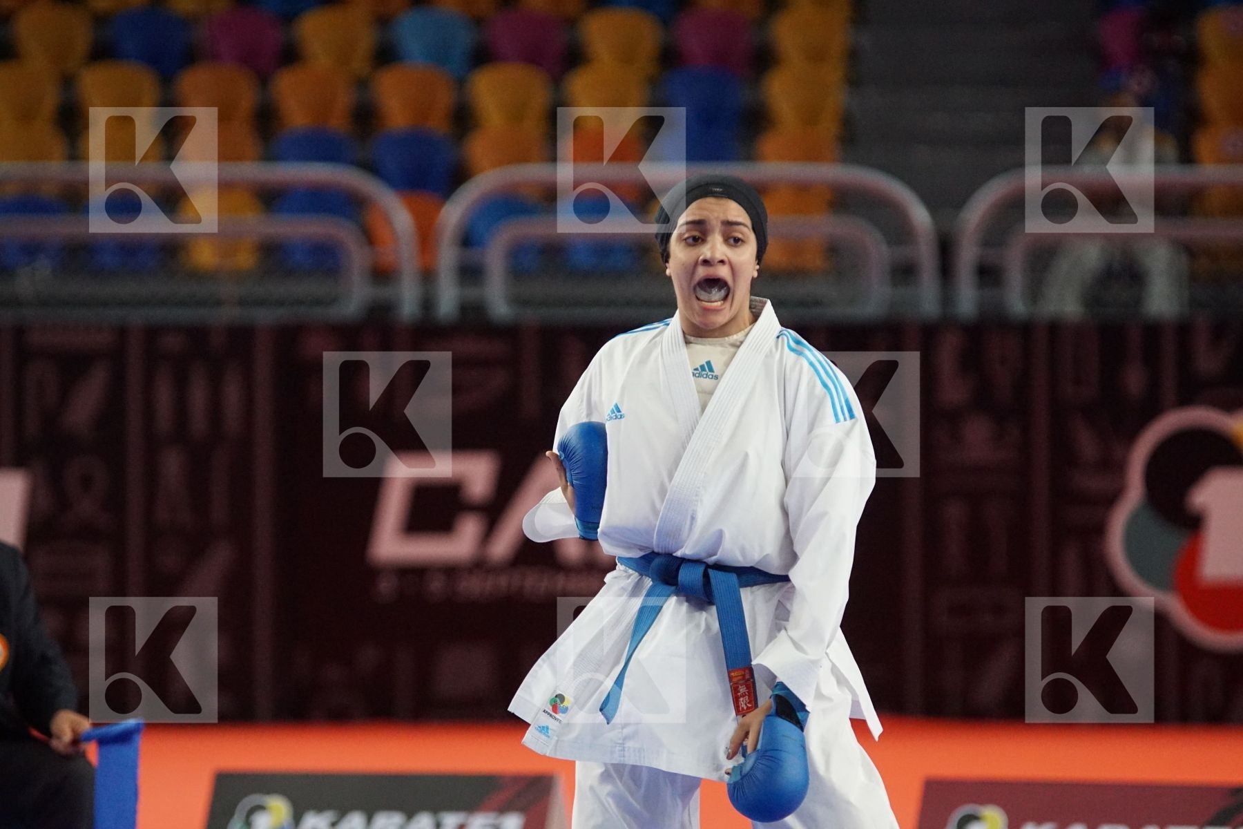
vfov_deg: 5.7
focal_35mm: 240
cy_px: 414
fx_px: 8286
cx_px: 622
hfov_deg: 8.6
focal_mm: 160
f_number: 2.8
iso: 3200
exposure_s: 1/2000
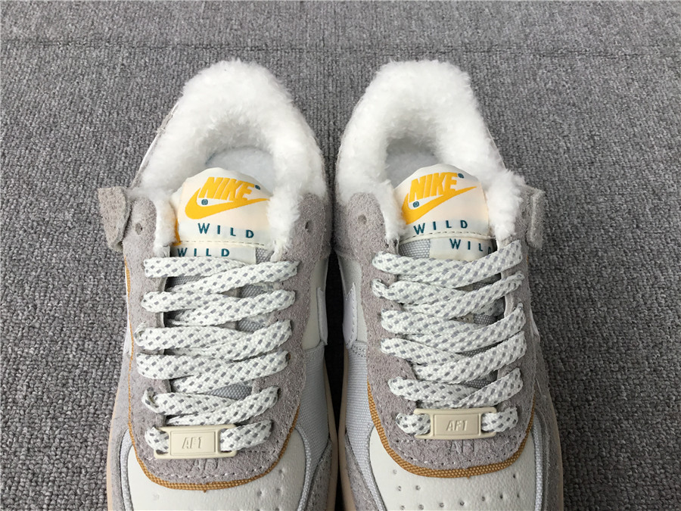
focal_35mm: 31
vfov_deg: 45.4
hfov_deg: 58.4
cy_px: 256
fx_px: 610
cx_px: 340
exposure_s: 1/100
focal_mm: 3.3
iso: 40
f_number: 2.4
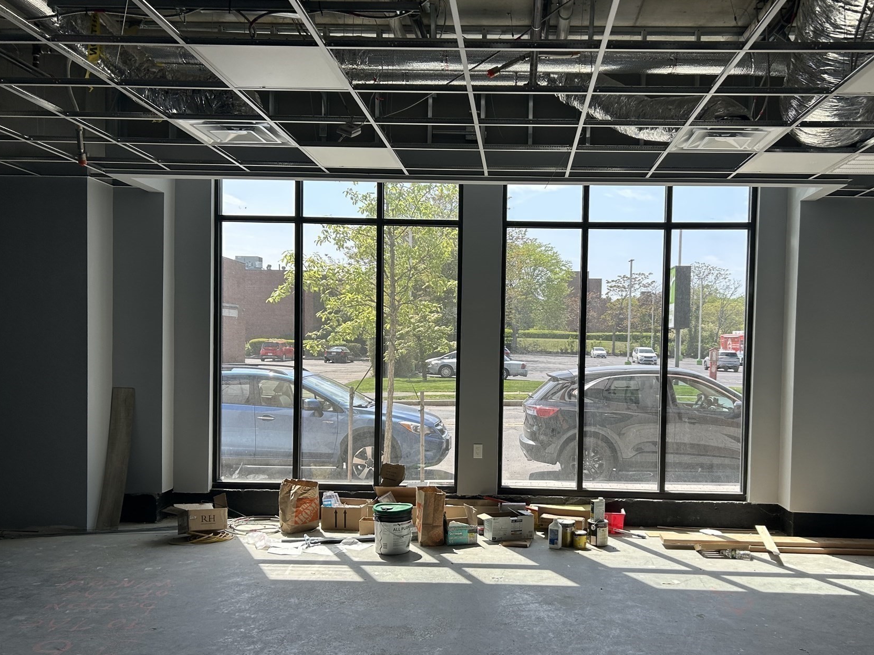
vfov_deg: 44.1
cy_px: 366
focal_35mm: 32
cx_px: 490
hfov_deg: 56.7
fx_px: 808
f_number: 1.5
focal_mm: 5.7
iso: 50
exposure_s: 1/1196
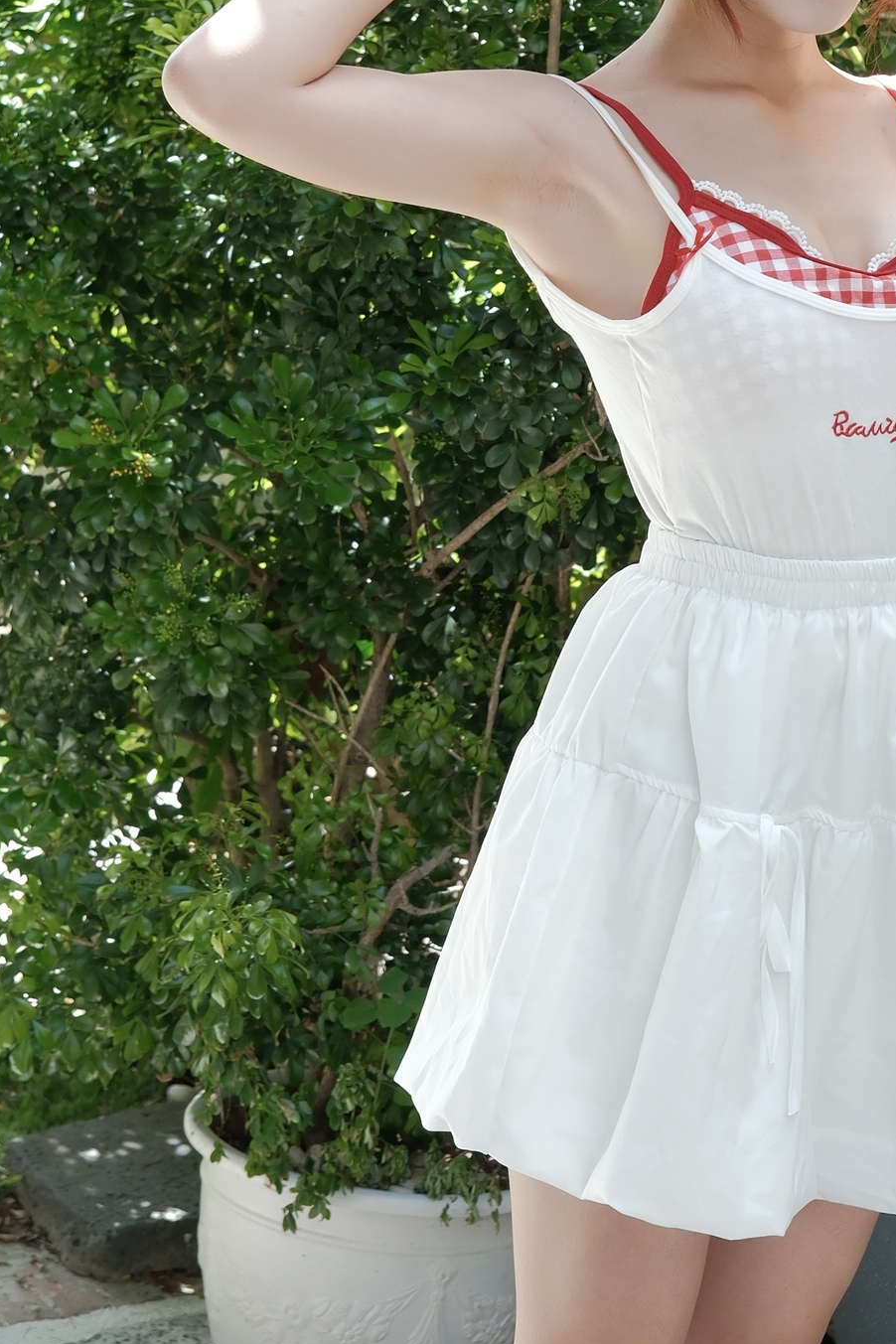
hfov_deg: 14.5
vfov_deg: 21.4
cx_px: 696
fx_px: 3509
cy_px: 283
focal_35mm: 94
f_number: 4.5
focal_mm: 35
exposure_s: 1/250
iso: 500
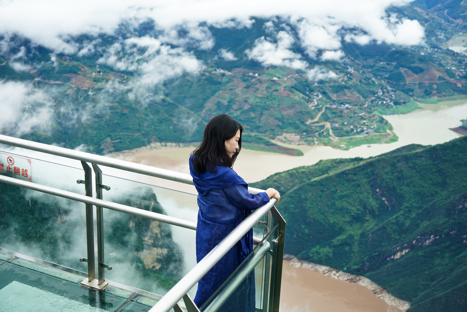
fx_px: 623
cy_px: 156
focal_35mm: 48
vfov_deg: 28.1
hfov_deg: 41.1
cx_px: 234
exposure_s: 1/2000
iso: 640
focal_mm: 48
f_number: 5
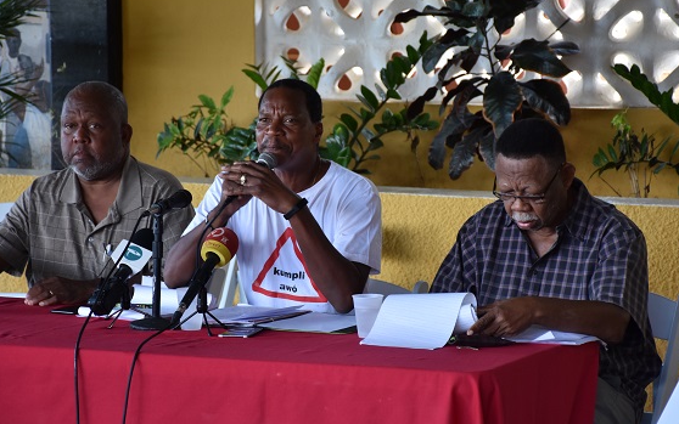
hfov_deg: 14.1
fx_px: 2739
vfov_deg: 8.9
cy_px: 210
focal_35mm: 148
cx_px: 342
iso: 800
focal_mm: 90
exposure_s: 1/80
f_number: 5.3
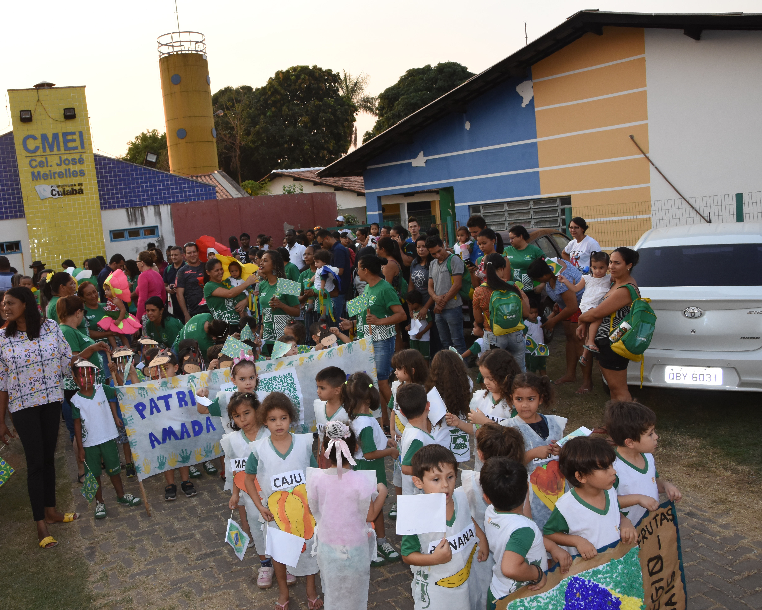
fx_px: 667
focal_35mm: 30
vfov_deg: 49.1
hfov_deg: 58.9
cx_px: 299
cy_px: 302
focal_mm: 17
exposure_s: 1/250
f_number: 9
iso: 800
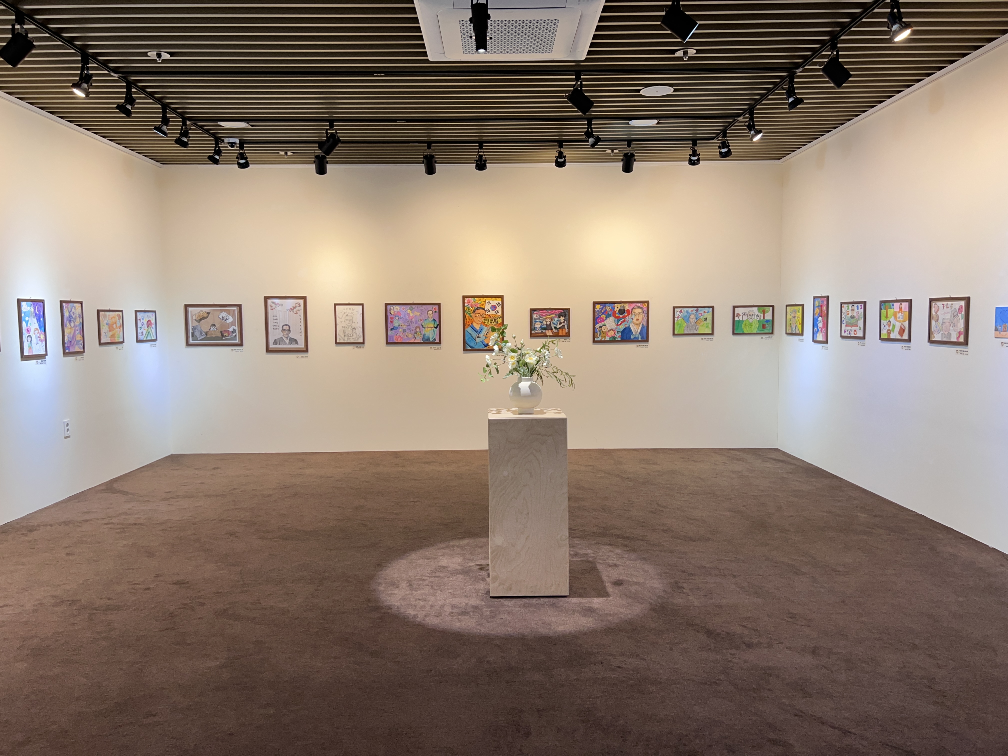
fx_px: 757
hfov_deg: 67.3
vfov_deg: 53.1
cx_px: 504
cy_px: 378
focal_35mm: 26
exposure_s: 1/120
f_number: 1.5
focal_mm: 5.7
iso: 100
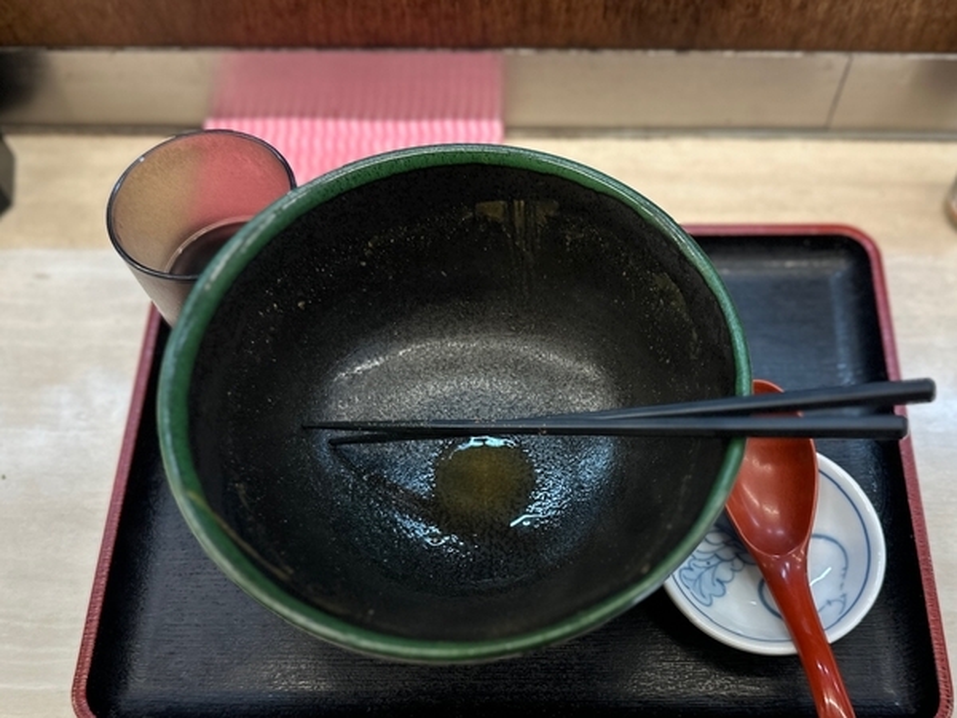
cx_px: 478
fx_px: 664
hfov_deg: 71.6
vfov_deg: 56.8
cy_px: 359
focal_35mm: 24
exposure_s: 1/100
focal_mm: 6.86
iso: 125
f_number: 1.78
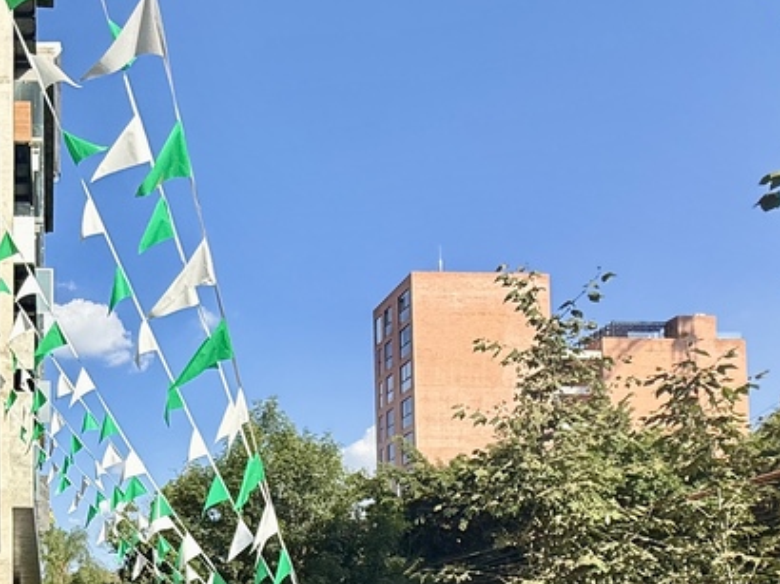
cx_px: 76
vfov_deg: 31.8
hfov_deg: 42.0
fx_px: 923
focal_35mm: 41
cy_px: 611
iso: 50
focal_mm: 2.22
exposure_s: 1/1795
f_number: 2.2
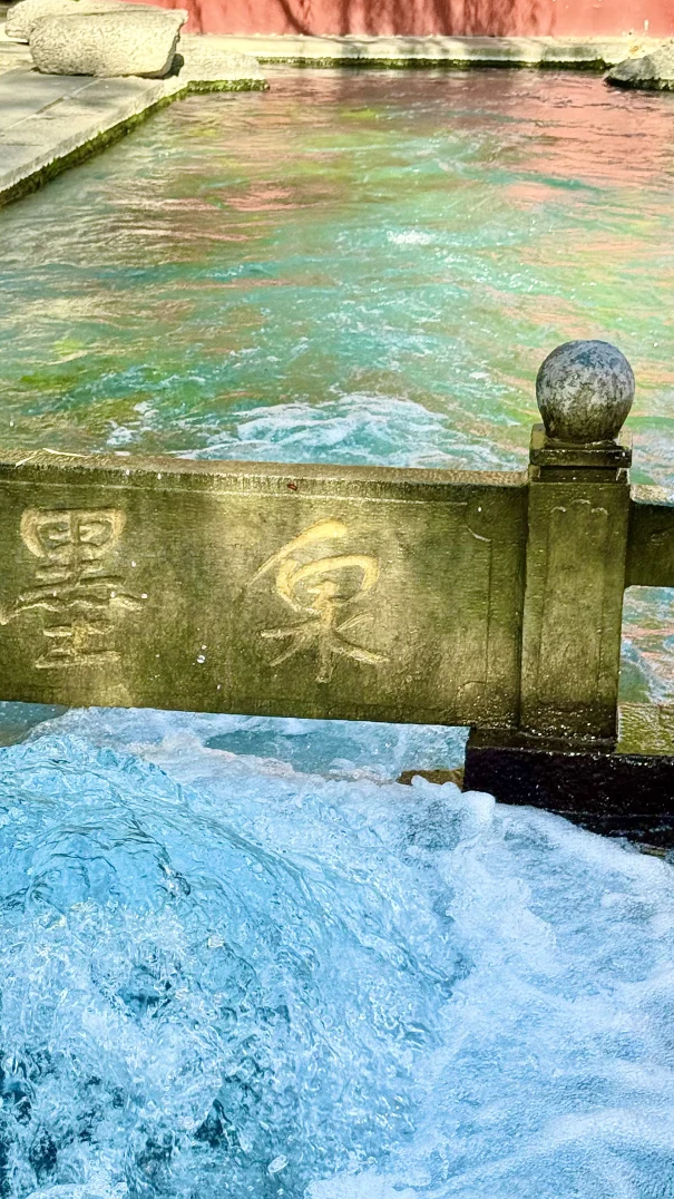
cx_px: 292
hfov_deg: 17.2
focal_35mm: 70
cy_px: 738
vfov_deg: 30.1
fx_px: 2225
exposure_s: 1/756
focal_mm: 6.76
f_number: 1.78
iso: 64
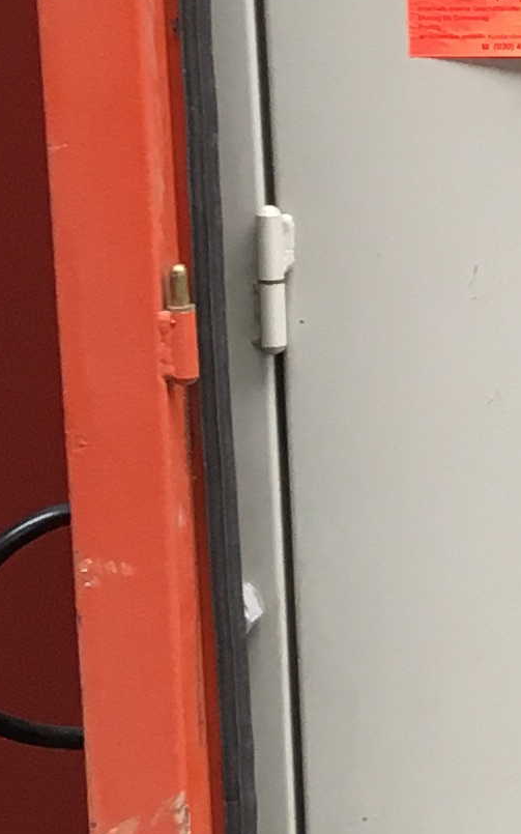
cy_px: 209
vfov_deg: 13.5
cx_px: 1438
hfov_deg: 7.7
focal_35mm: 154
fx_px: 3499
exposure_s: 1/33
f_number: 2.2
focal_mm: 4.15
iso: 32
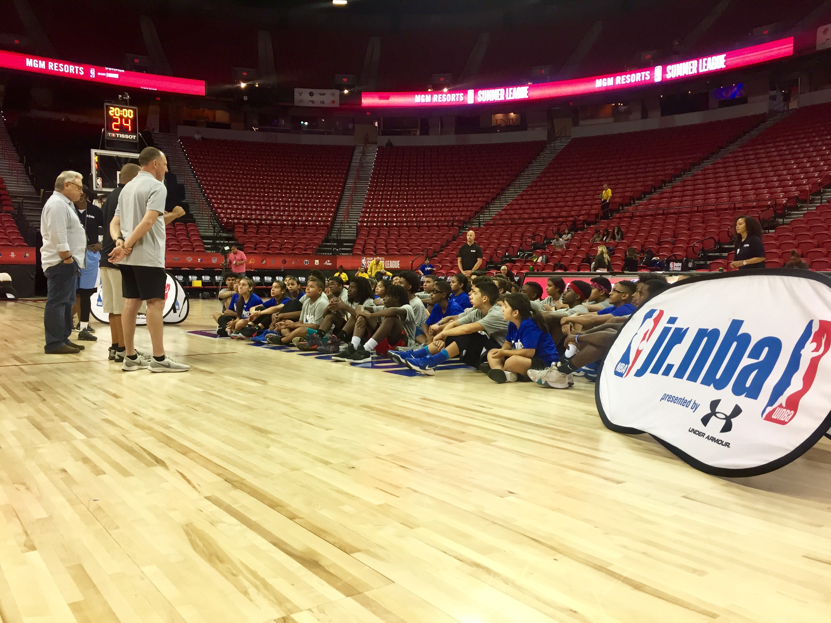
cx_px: 416
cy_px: 312
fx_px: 696
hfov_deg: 61.7
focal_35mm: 29
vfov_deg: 48.2
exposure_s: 1/40
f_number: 2.2
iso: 40
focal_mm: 4.15
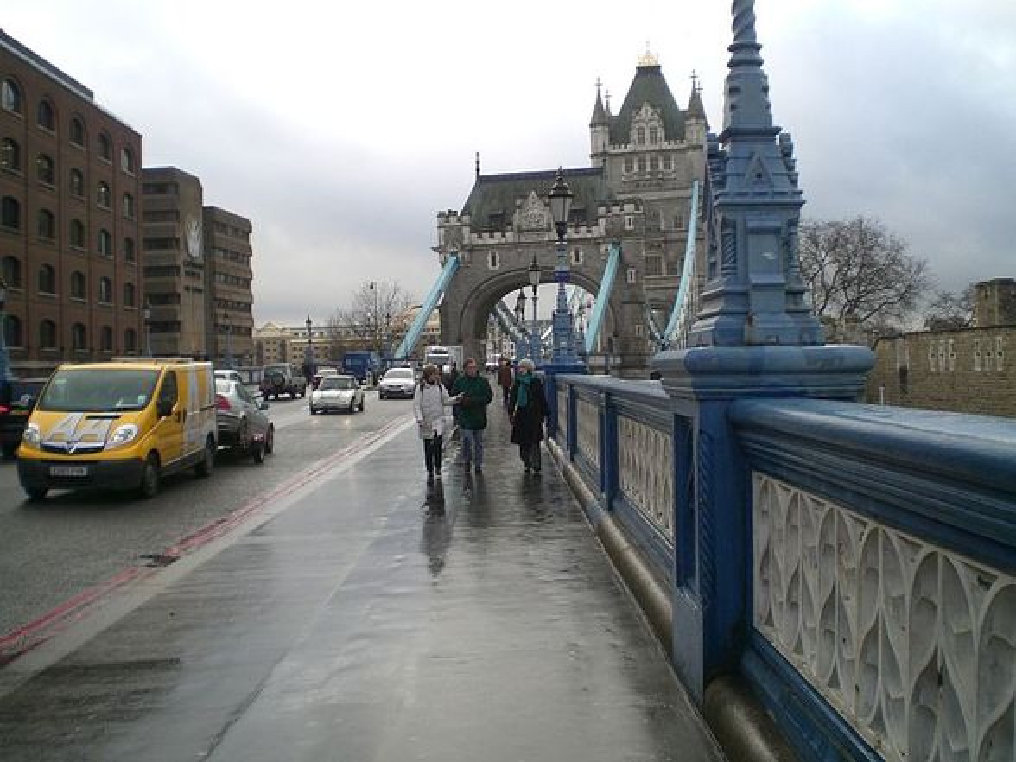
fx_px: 1115
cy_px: 381
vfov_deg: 37.7
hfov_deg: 49.0
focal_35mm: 38
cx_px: 508
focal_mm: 6.3
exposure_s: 1/160
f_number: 3.1
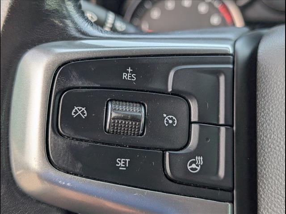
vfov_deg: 29.7
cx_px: 143
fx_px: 405
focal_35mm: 49
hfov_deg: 38.9
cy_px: 107
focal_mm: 6.9
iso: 26
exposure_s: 1/270
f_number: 1.68
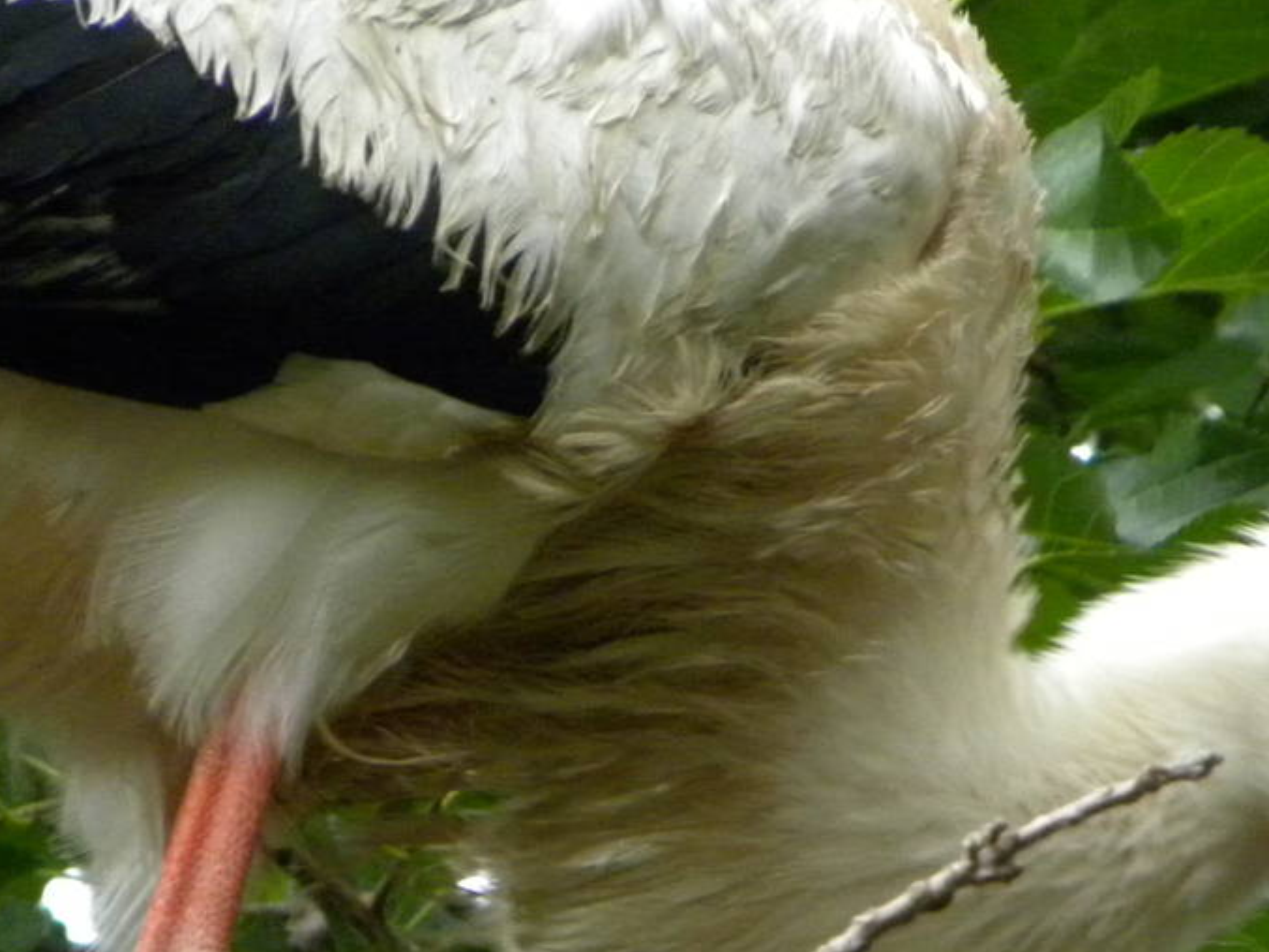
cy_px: 1031
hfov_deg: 1.7
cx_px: 1001
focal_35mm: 1137
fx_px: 41689
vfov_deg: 1.3
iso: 400
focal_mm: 85.6
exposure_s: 1/110
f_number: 5
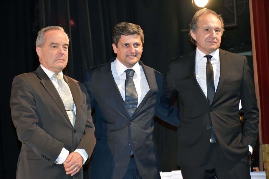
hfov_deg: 21.9
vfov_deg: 14.7
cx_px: 134
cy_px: 90
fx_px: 695
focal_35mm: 93
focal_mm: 62
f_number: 5
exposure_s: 1/60
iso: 800
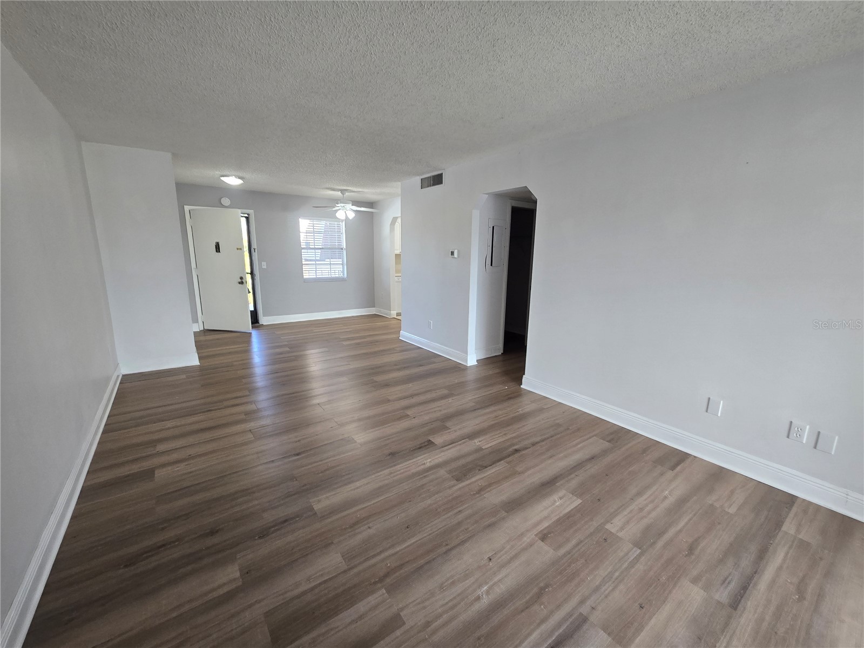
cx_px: 432
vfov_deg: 89.9
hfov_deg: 106.2
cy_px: 324
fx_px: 324
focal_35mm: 13
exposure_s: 1/60
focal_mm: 2.2
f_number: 2.2
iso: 160
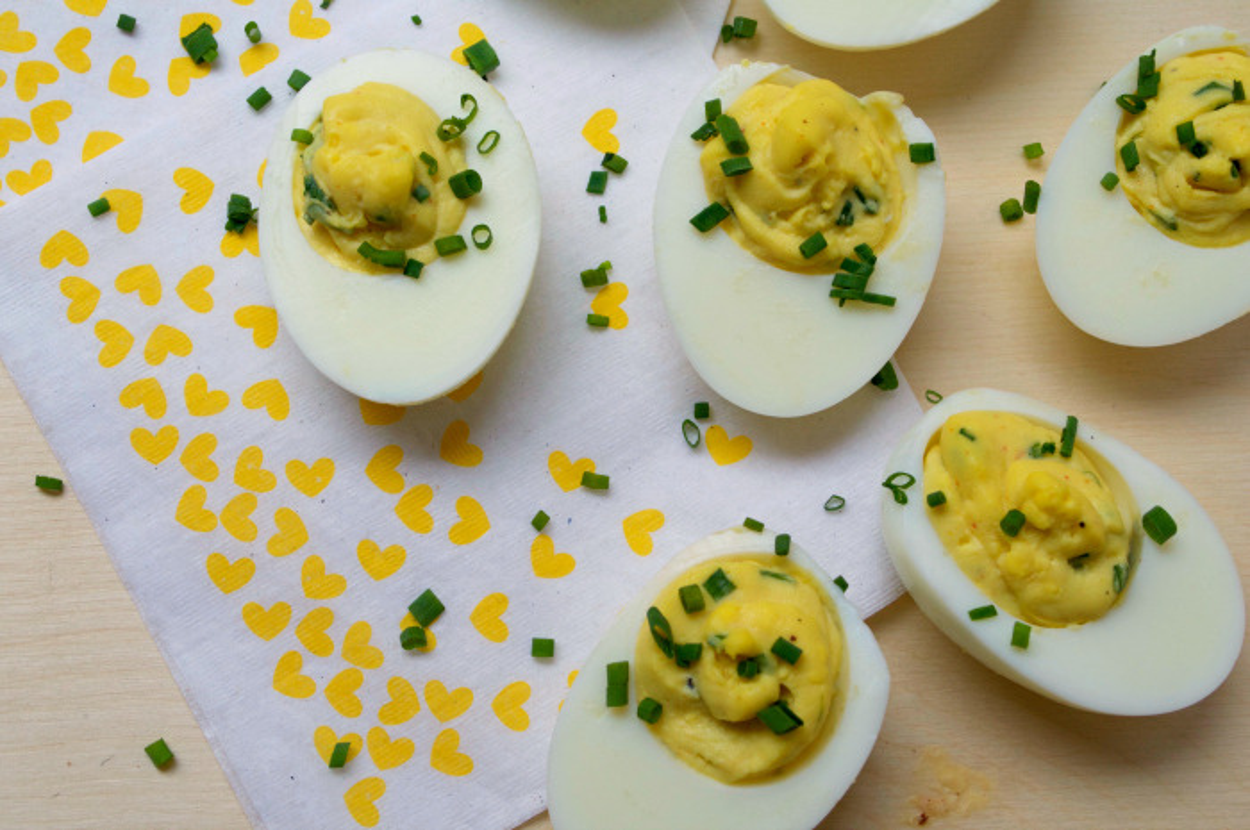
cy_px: 415
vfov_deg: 22.6
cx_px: 625
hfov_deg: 33.4
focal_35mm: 60
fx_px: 2081
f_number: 8
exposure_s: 1/60
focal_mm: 40
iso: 360
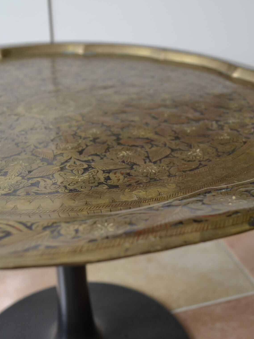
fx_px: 430
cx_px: 128
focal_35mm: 44
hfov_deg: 32.9
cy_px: 168
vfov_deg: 42.9
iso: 400
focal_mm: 20
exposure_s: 1/80
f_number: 4.5
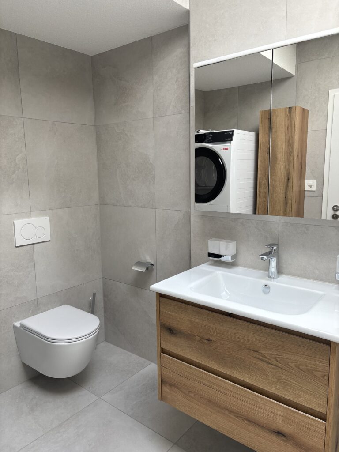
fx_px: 339
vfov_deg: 67.3
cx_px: 170
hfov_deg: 53.1
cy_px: 226
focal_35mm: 26
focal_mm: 5.96
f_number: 1.6
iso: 64
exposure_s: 1/121
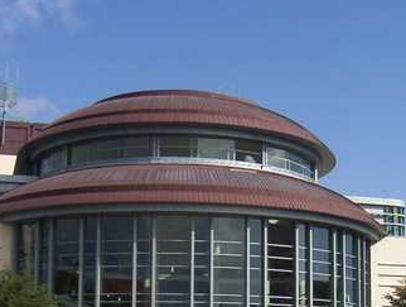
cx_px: 226
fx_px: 835
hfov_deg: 27.3
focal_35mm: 71
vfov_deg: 20.5
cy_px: 250
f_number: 5.24
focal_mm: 5.54
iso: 100
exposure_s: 1/1121
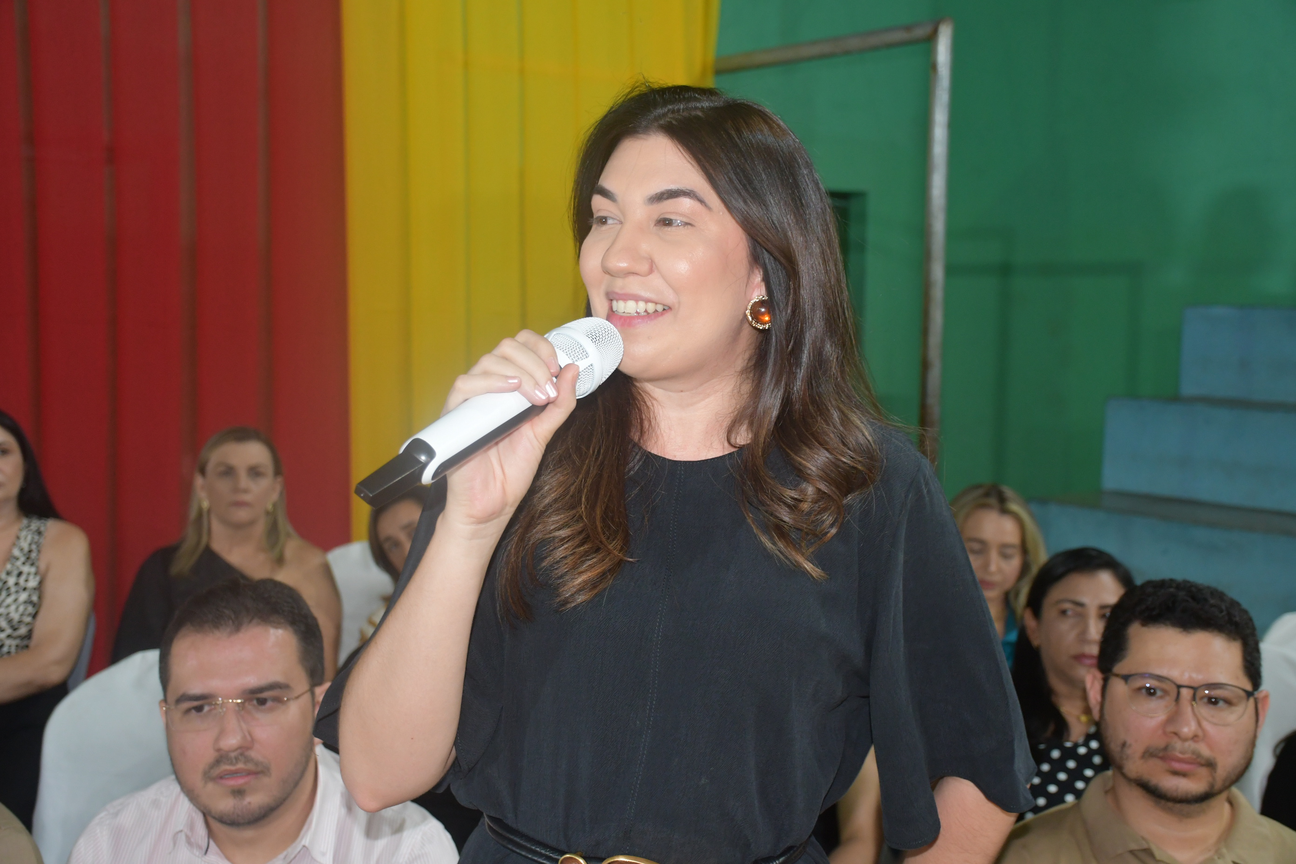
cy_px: 432
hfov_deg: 43.6
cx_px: 648
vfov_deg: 29.9
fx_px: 1620
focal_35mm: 45
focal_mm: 30
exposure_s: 1/60
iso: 1250
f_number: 4
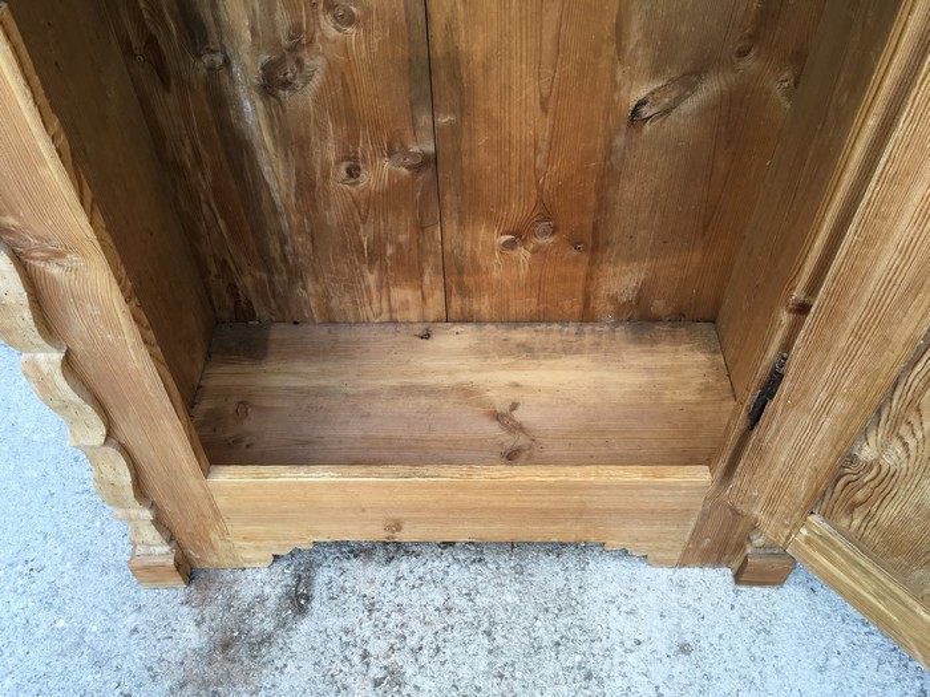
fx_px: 779
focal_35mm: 29
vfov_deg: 48.2
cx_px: 465
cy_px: 348
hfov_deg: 61.7
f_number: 2.2
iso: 32
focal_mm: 4.15
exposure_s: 1/100
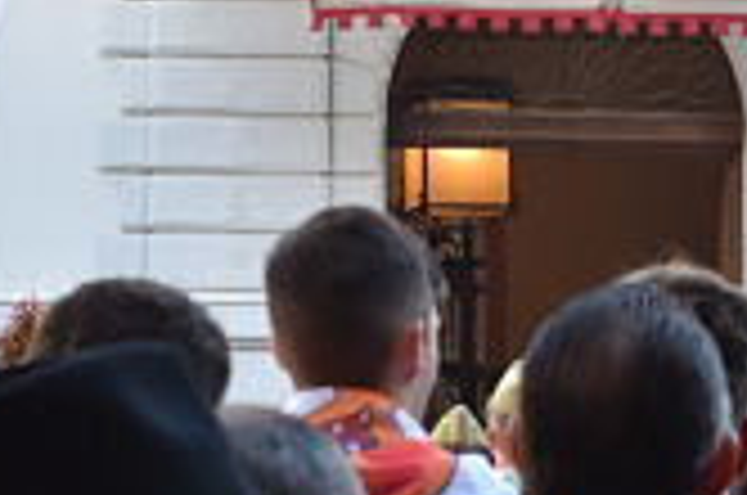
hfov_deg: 9.0
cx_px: 209
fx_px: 4743
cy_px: 151
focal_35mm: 229
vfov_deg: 6.0
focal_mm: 38
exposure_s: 1/125
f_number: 5.6
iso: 400
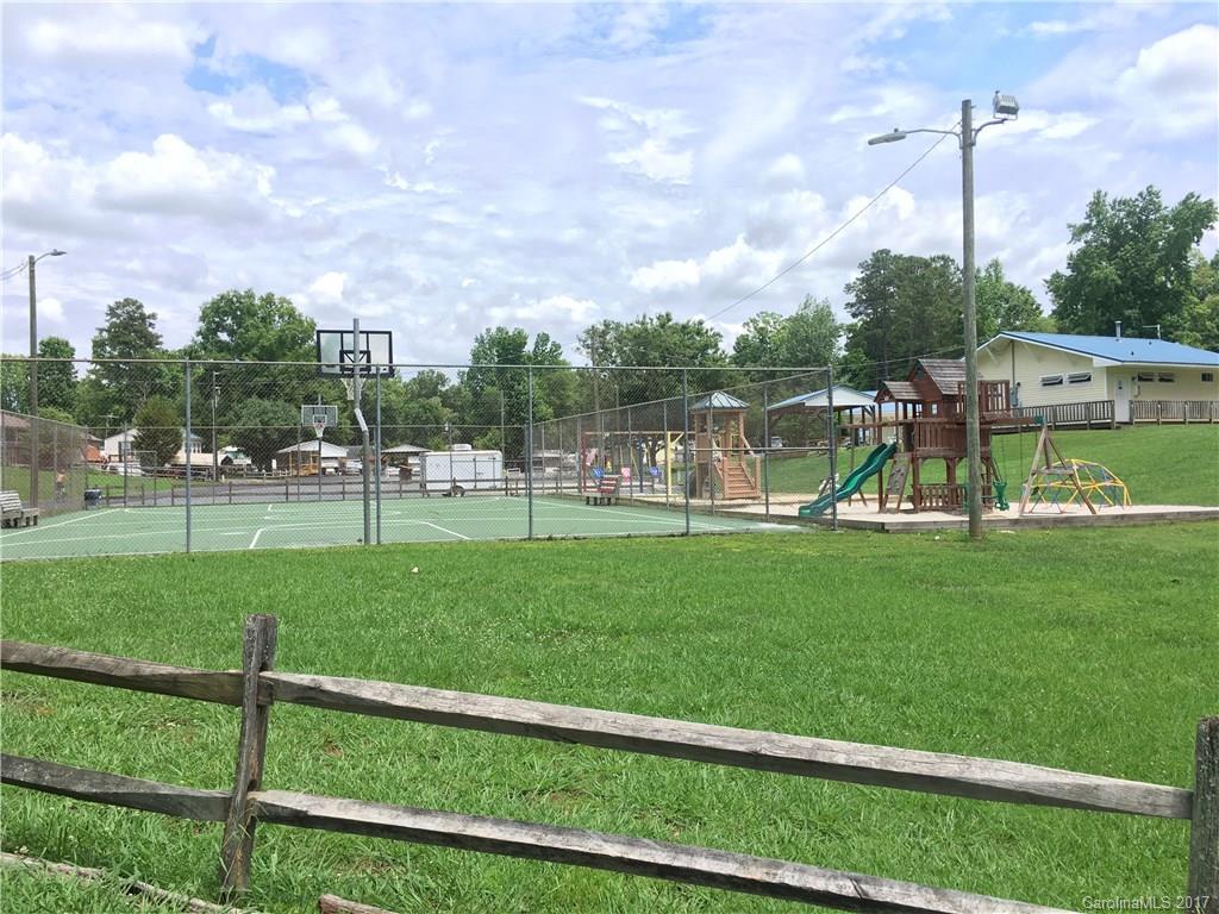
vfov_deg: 48.2
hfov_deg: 61.7
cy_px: 457
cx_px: 610
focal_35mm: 29
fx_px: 1021
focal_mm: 4.15
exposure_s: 1/732
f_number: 2.2
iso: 25
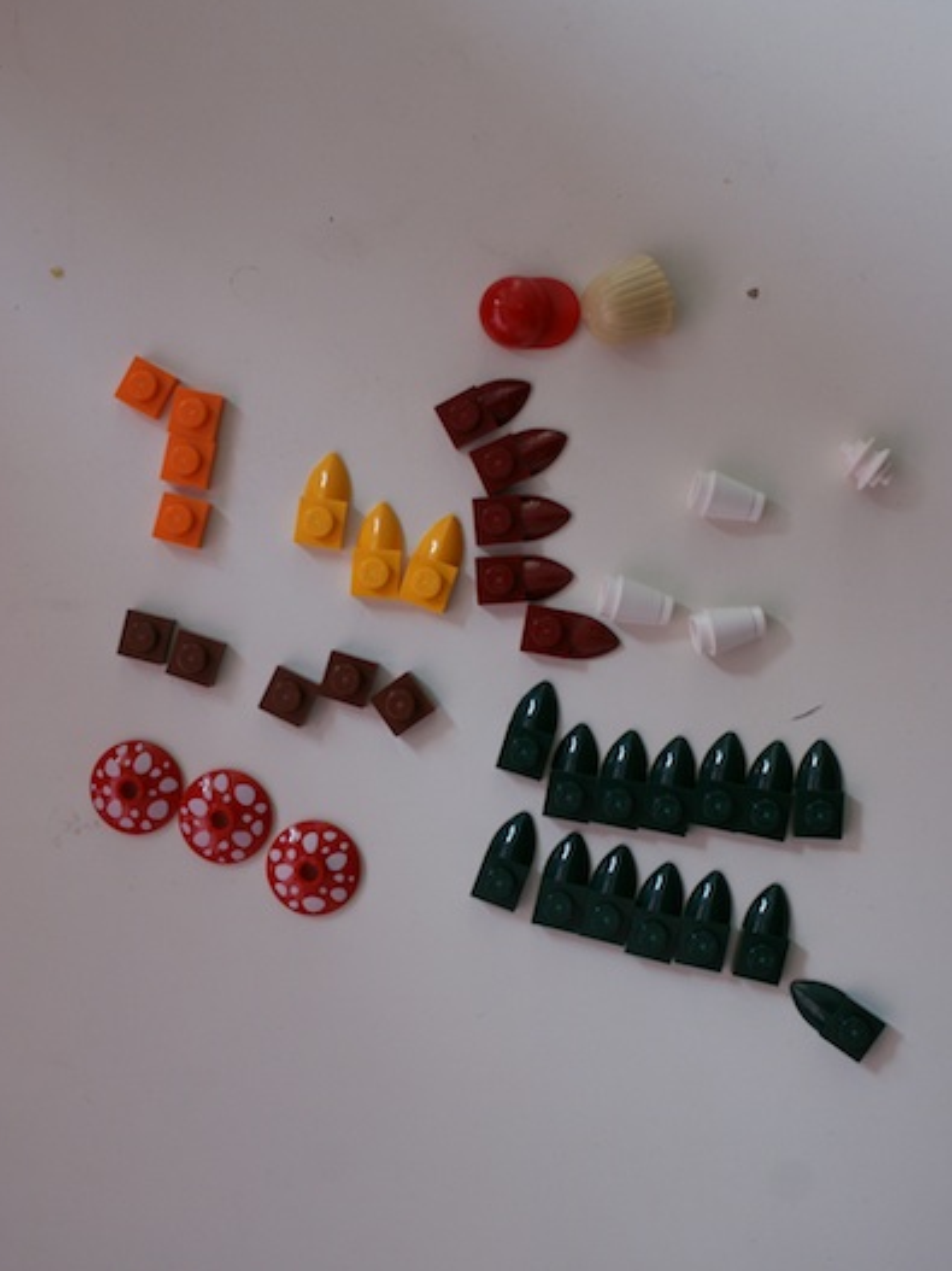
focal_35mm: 46
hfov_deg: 31.5
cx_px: 474
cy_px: 557
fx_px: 1687
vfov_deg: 41.2
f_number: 4.5
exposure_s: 1/50
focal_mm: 28
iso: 200
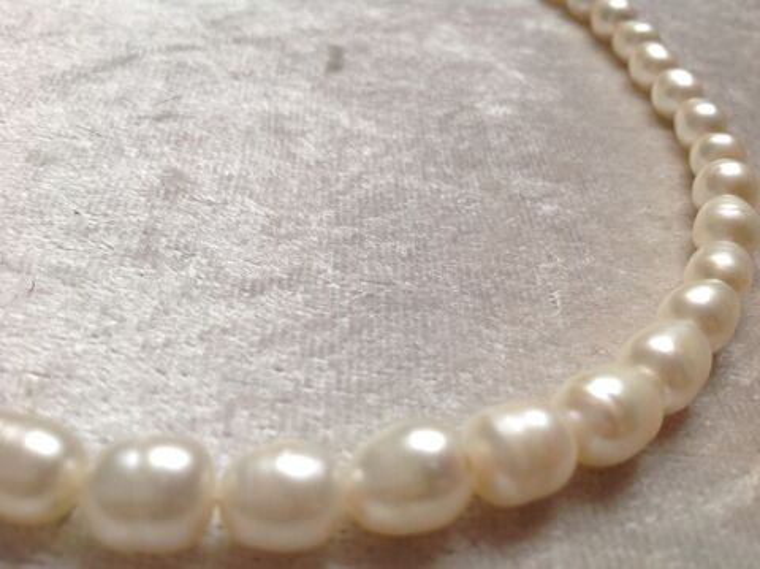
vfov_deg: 40.6
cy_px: 284
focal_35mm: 35
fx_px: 768
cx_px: 380
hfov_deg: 52.7
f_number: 2.4
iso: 64
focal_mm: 4.28
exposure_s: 1/24
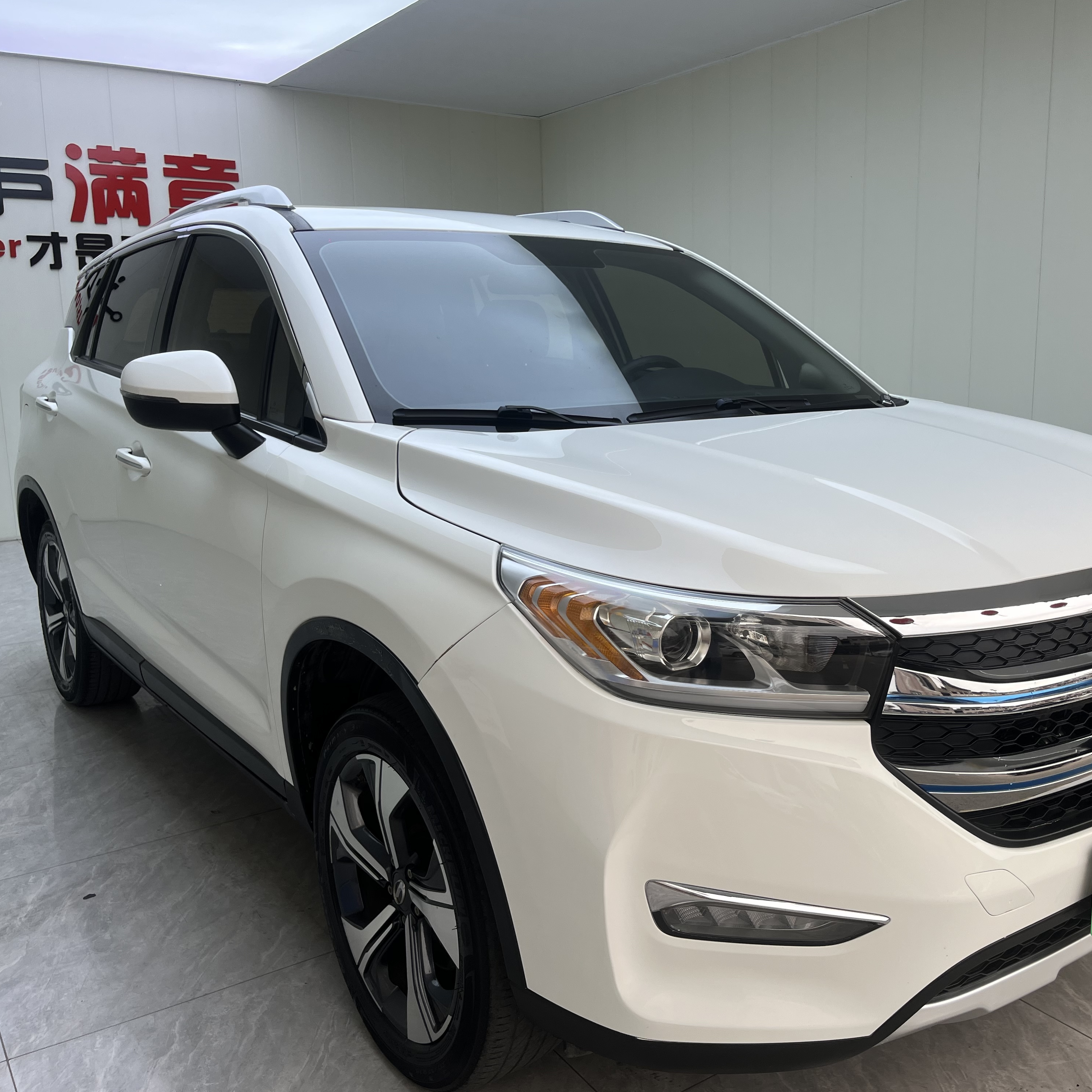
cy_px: 543
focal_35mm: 31
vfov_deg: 52.5
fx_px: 1106
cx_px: 650
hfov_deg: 52.2
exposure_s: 1/122
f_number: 1.6
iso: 32
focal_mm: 5.1
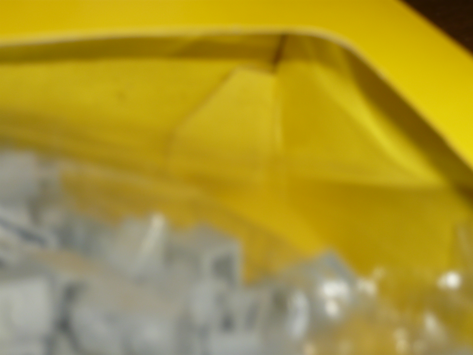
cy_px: 178
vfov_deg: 25.2
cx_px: 236
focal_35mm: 58
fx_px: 793
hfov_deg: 33.2
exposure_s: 1/50
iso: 100
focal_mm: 9.5
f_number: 4.1
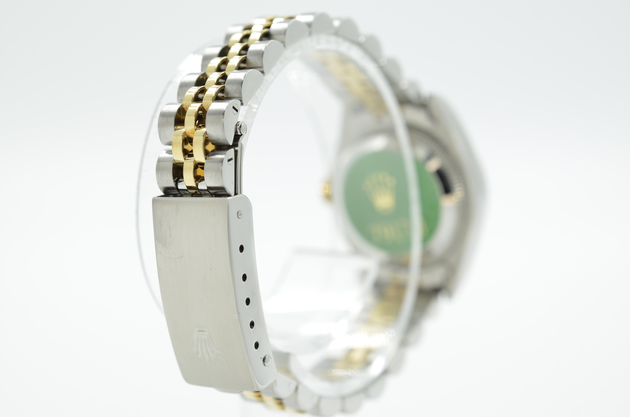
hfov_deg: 33.5
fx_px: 1048
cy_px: 208
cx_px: 315
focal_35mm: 60
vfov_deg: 22.5
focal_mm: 40
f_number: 8
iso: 250
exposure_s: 1/50
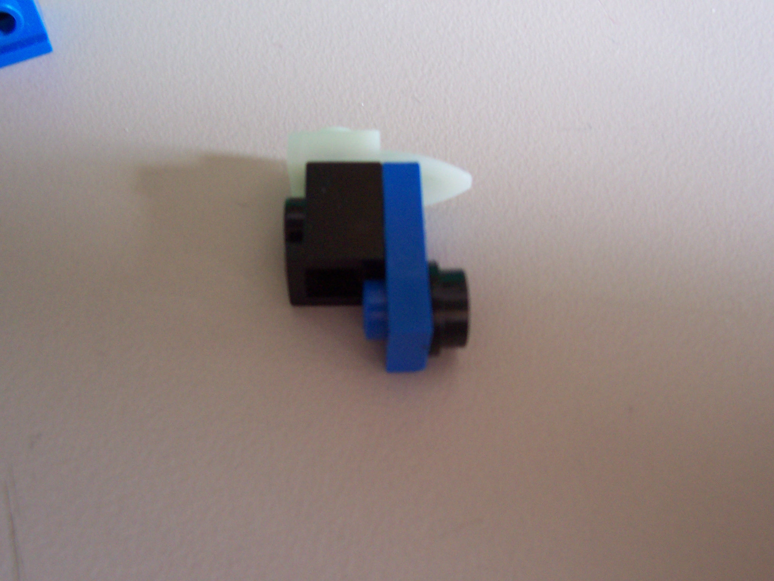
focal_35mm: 37
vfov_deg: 38.7
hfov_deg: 50.1
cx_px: 387
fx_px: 827
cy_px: 290
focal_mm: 5.6
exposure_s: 1/20
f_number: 2.8
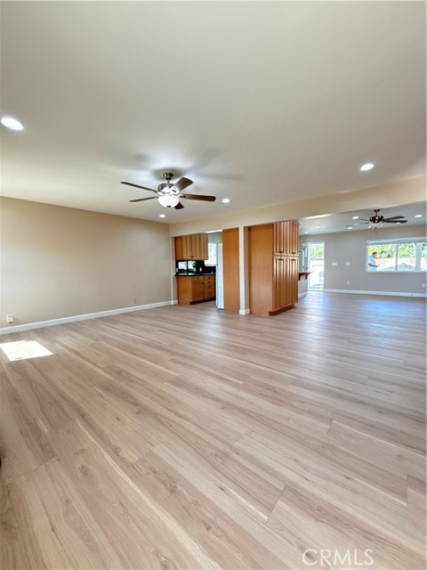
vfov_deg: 102.1
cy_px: 285
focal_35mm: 14
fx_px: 230
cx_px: 214
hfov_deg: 85.7
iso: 250
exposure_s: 1/120
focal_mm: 2.22
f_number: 2.2
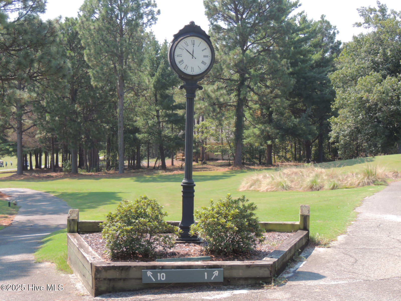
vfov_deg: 26.6
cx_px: 200
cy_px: 150
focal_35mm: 55
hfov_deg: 34.9
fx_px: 637
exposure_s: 1/400
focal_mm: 9.8
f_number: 3.7
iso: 160
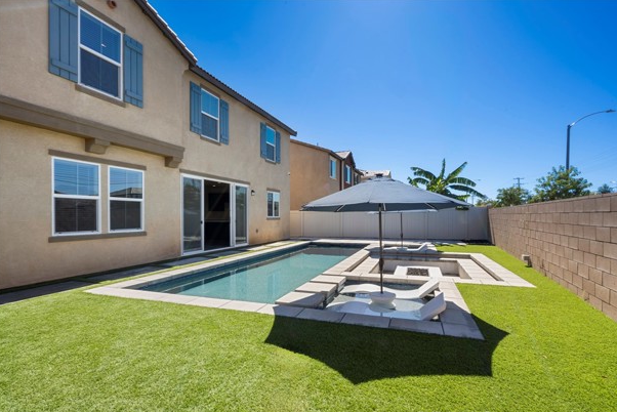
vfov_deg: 70.5
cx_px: 323
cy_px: 217
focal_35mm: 17
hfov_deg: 93.2
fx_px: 291
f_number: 22
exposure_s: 1/20
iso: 40
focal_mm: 16
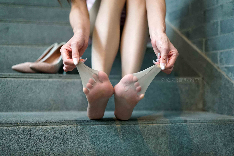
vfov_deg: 26.5
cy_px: 77
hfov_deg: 38.9
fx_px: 331
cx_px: 115
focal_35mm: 51
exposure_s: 1/320
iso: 3200
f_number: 1.8
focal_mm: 50
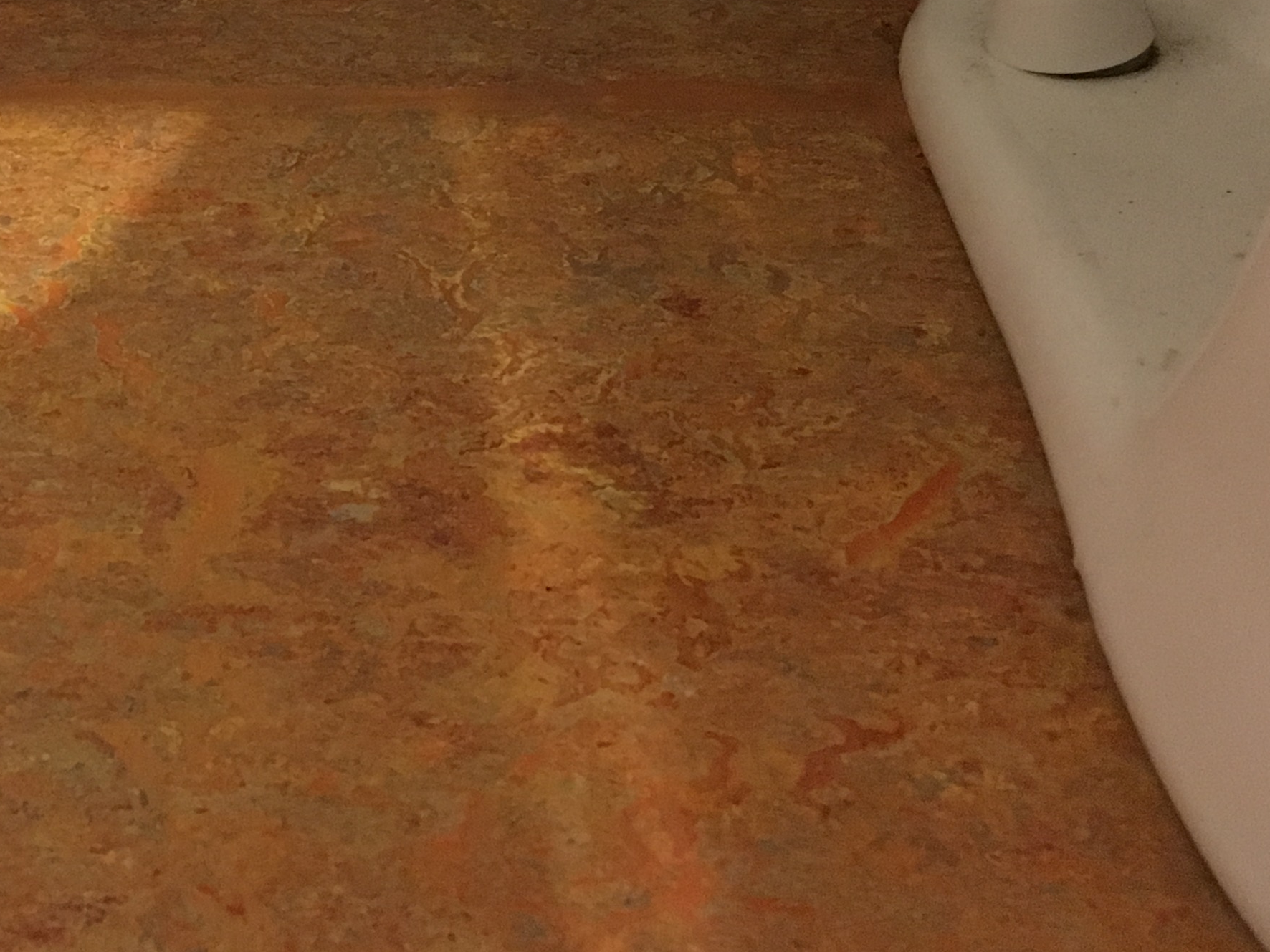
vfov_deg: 21.7
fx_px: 2421
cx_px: 140
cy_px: 76
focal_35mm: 66
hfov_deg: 28.3
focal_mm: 4.15
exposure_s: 1/15
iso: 400
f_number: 2.2
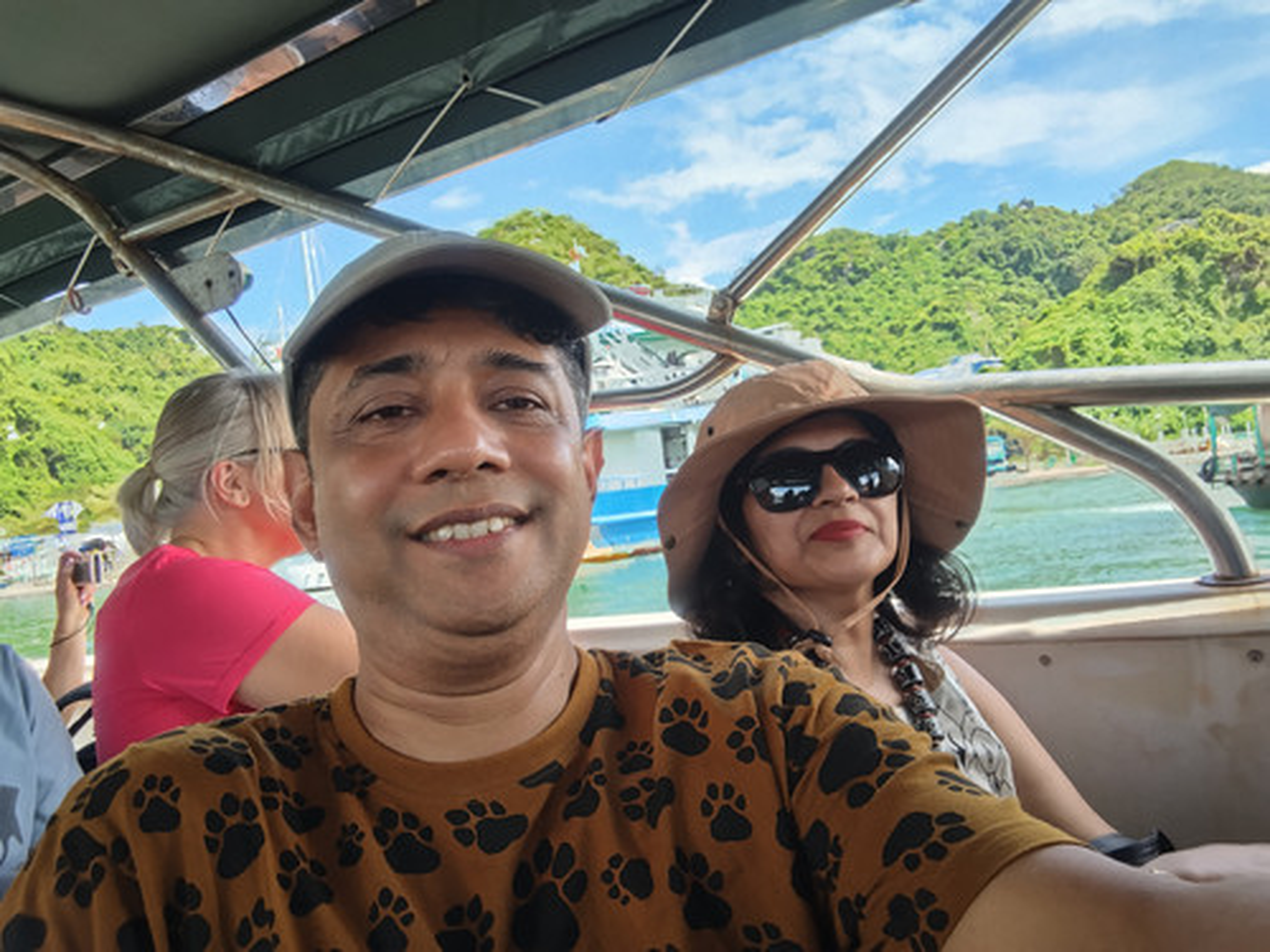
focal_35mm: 26
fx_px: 954
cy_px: 476
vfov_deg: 53.1
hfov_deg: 67.3
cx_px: 635
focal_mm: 2.79
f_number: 2
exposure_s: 1/167
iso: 50
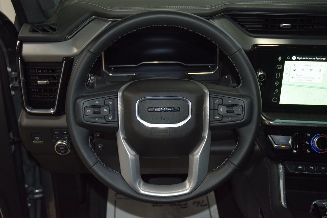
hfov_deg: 47.9
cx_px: 164
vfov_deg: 33.0
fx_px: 368
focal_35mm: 40
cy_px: 109
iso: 1000
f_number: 3.8
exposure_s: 1/80
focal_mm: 27
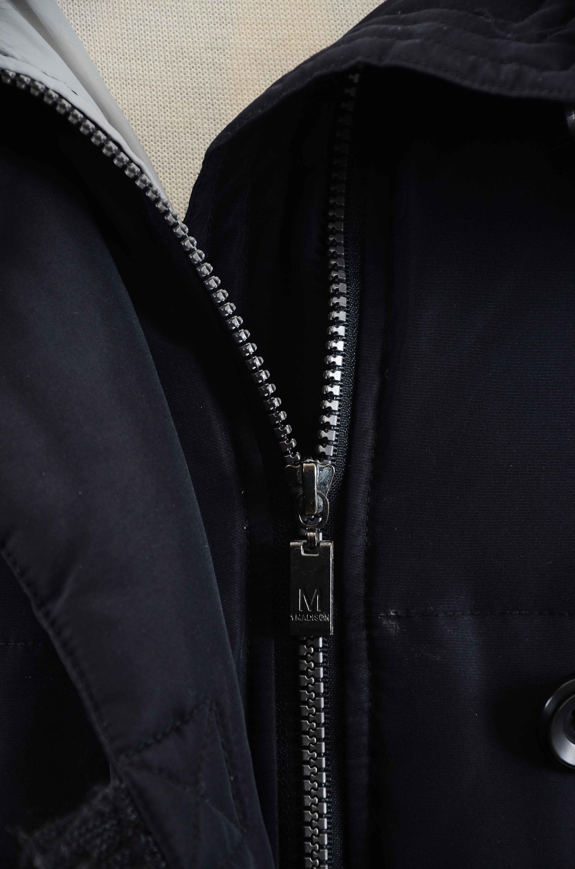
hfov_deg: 8.7
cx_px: 288
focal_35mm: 158
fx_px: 3790
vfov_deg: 13.1
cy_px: 434
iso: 160
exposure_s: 1/80
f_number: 6.3
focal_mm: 105
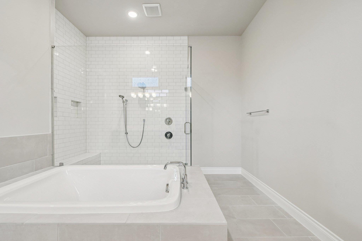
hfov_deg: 100.4
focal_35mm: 15
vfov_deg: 77.3
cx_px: 181
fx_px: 151
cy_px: 120
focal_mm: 10
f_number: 8
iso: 400
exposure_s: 1/30
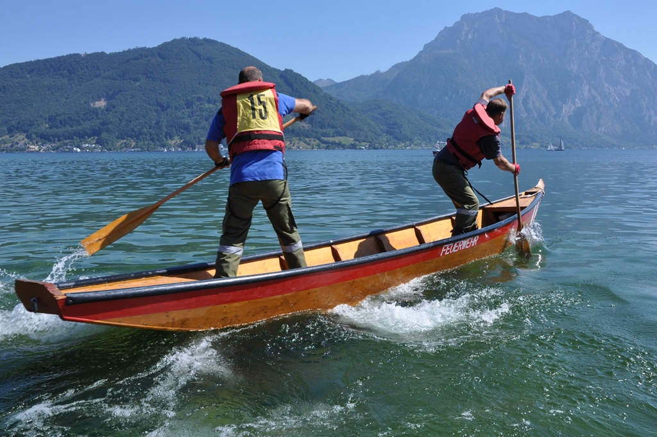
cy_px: 218
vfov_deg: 41.6
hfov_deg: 59.6
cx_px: 328
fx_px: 574
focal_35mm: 32
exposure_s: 1/160
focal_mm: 21
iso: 200
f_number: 13
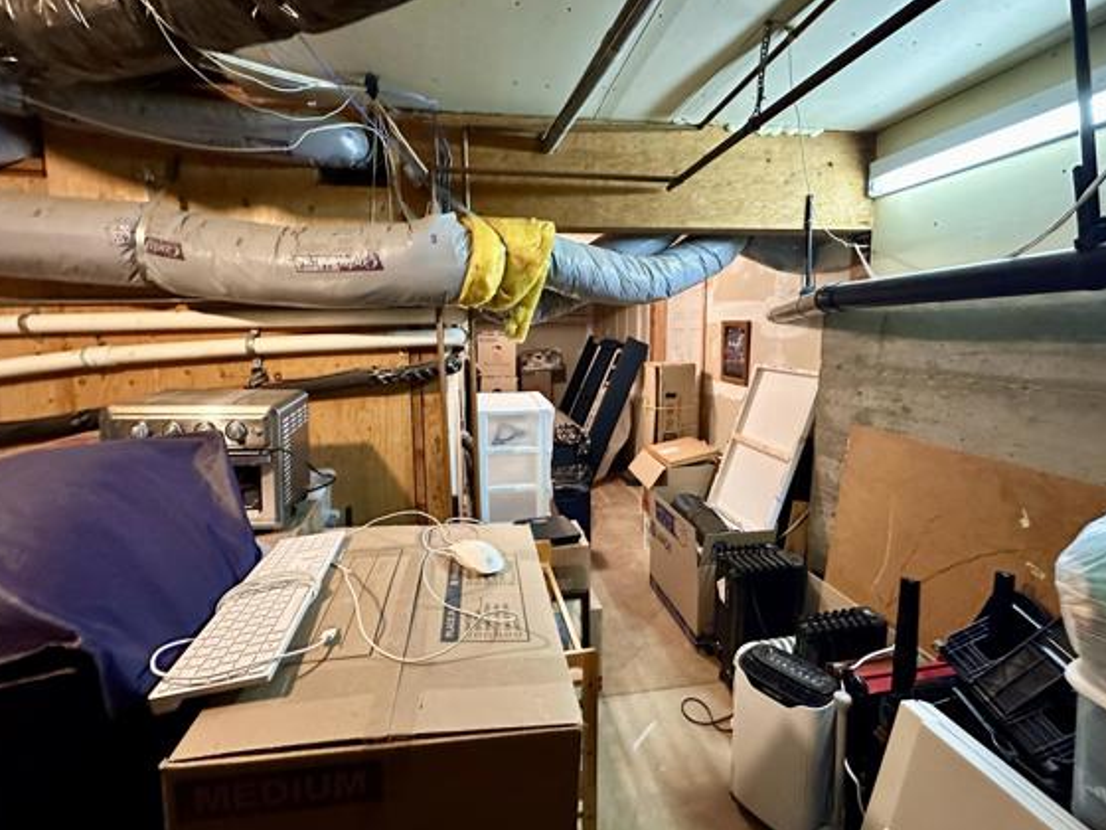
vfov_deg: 78.0
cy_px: 391
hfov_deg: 94.5
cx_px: 555
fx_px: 511
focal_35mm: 16
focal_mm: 2.22
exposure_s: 1/60
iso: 1000
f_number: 2.2
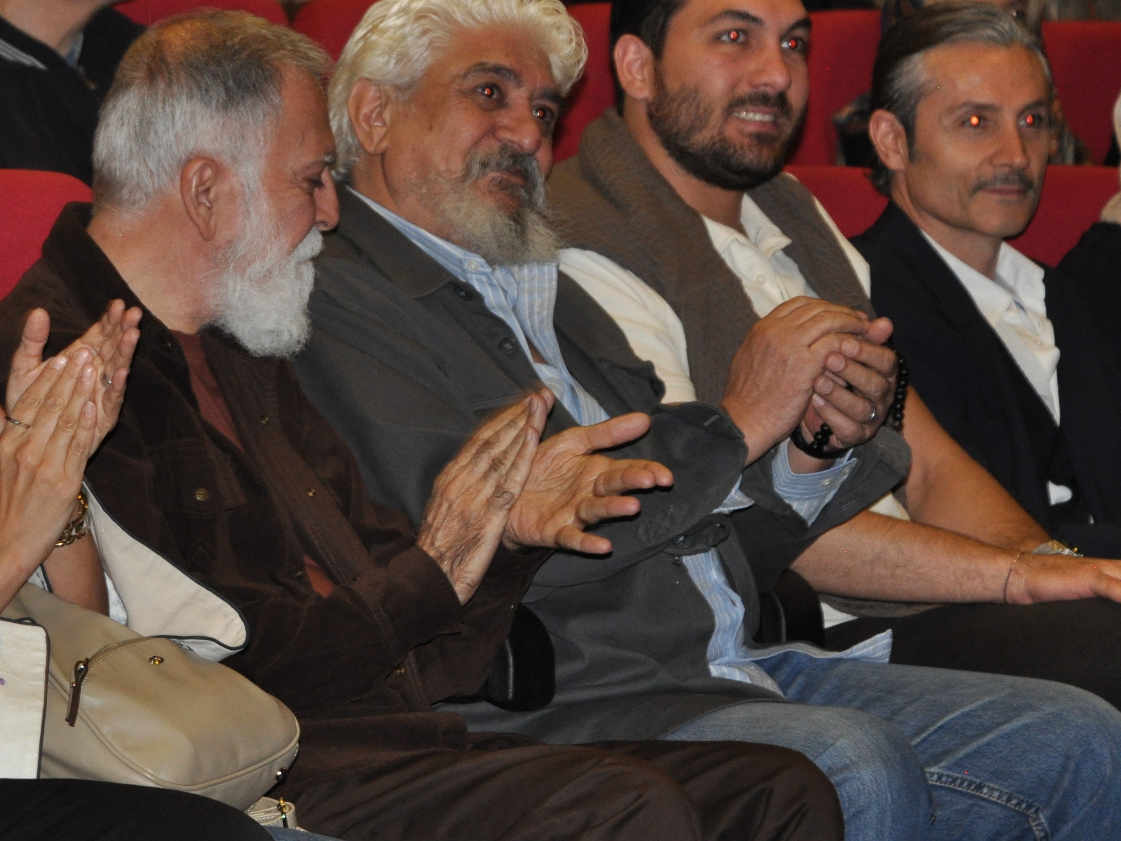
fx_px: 7513
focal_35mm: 232
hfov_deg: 8.5
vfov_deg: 6.4
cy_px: 383
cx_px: 394
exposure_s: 1/60
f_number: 5.3
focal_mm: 90
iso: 800
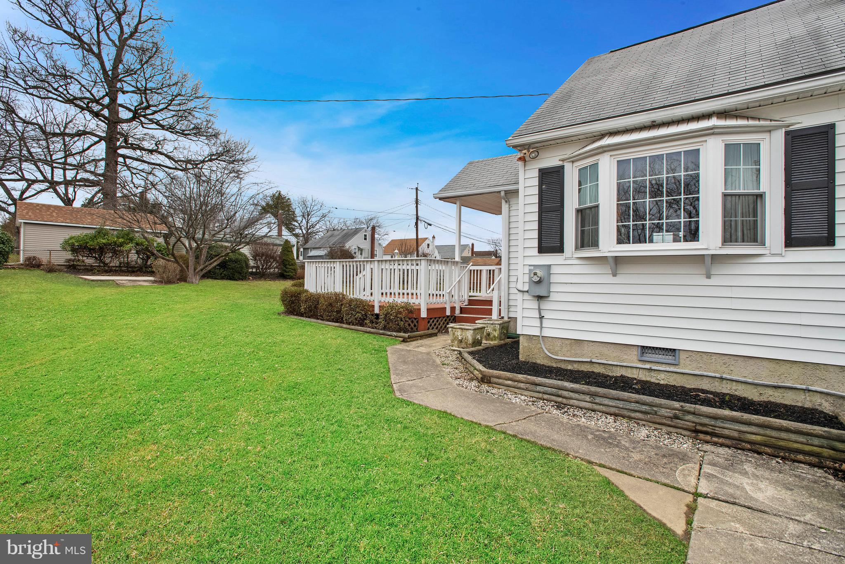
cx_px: 422
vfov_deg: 70.5
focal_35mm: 17
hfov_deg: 93.3
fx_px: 399
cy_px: 282
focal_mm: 17
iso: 640
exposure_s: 1/200
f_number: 7.1
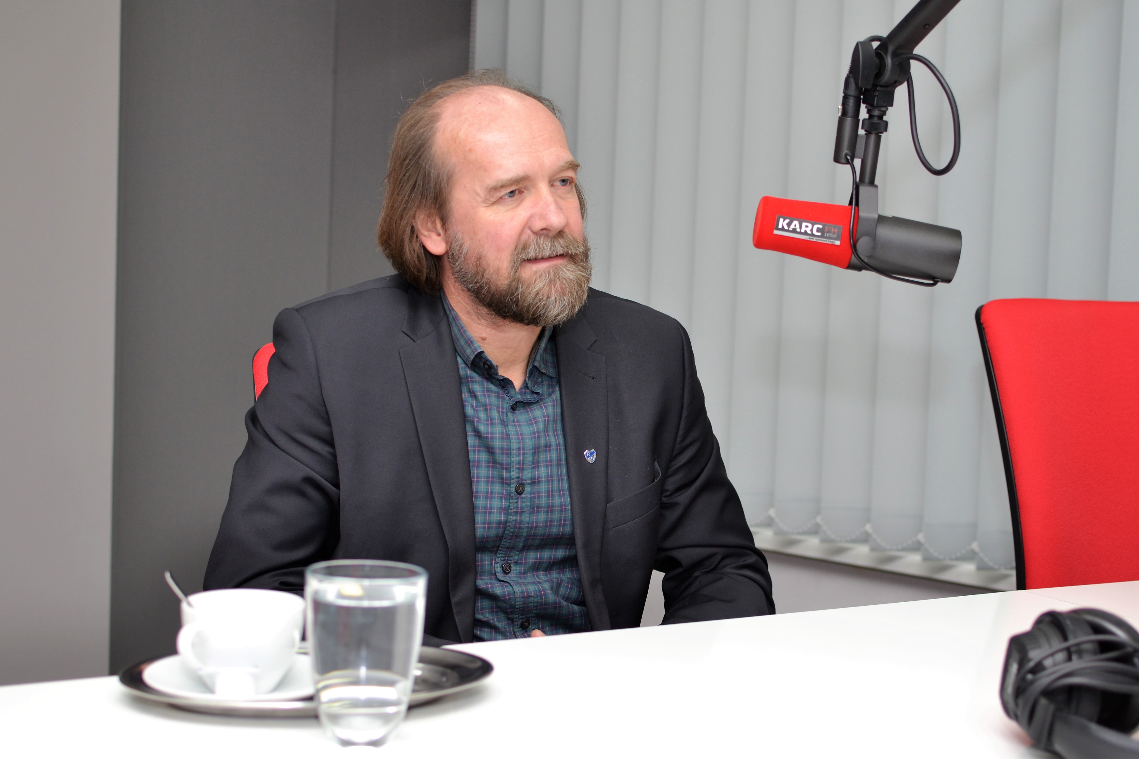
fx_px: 1661
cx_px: 570
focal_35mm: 52
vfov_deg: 25.7
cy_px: 380
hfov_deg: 37.9
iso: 200
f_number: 2.8
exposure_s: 1/160
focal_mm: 35
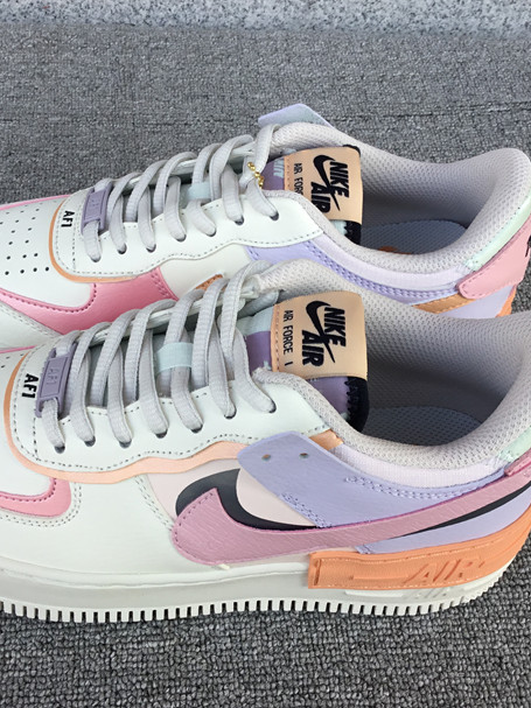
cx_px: 236
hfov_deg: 31.5
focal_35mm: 46
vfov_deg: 41.2
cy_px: 364
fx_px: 941
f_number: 2.4
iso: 25
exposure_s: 1/204
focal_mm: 3.3
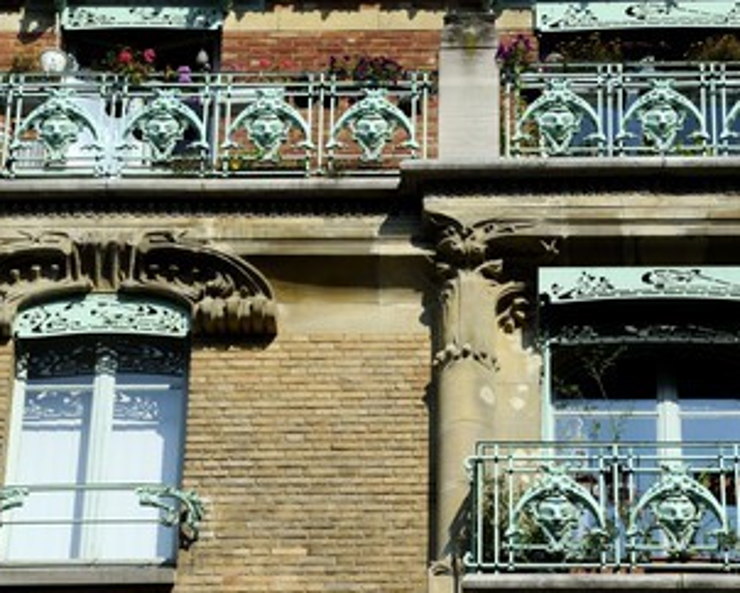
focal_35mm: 163
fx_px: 3572
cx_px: 407
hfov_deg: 11.8
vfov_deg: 9.5
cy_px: 292
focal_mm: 125
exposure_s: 1/160
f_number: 14
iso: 200
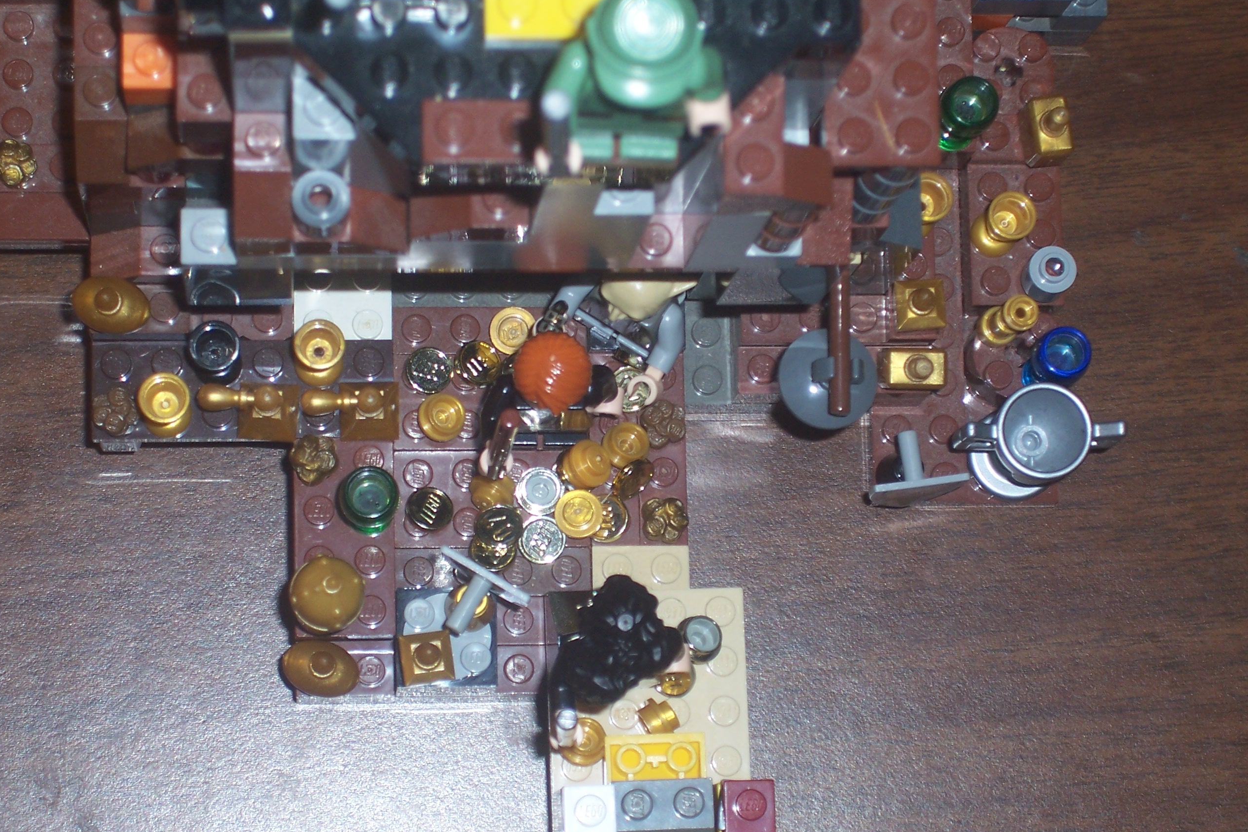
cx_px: 626
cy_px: 462
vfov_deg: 12.8
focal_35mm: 107
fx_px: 3709
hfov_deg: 19.1
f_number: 4.6
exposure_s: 1/90
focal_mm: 16.8
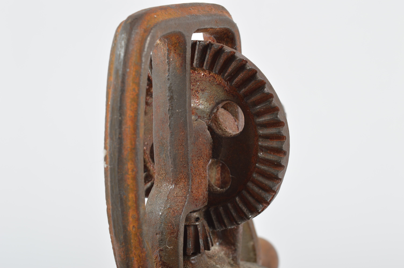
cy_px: 134
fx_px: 925
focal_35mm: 82
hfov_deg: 24.6
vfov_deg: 16.5
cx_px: 202
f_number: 11
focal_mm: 55
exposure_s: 1/160
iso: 100
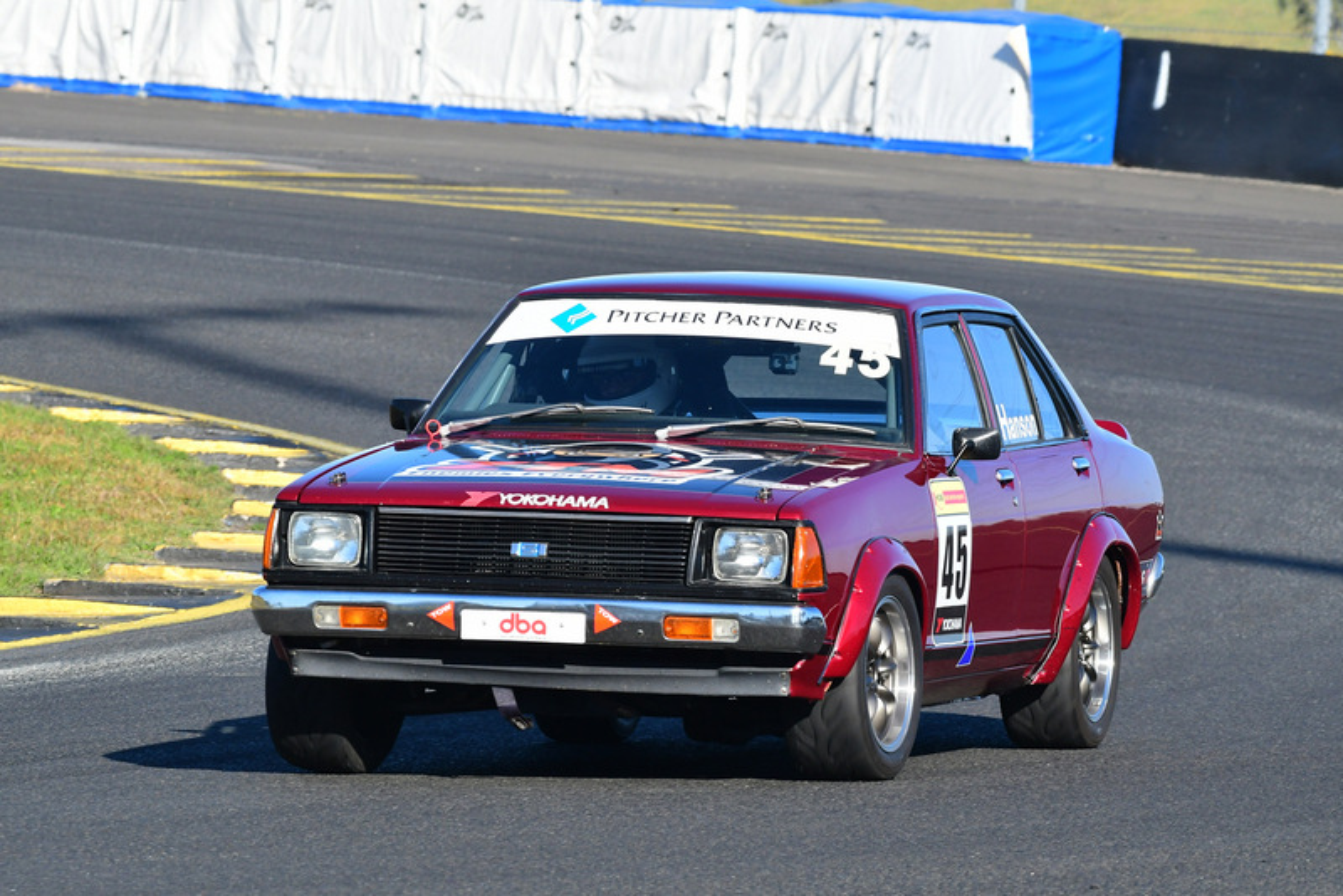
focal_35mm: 330
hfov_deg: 6.2
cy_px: 448
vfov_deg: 4.2
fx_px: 12315
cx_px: 672
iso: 800
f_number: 10
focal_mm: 220
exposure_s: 1/800
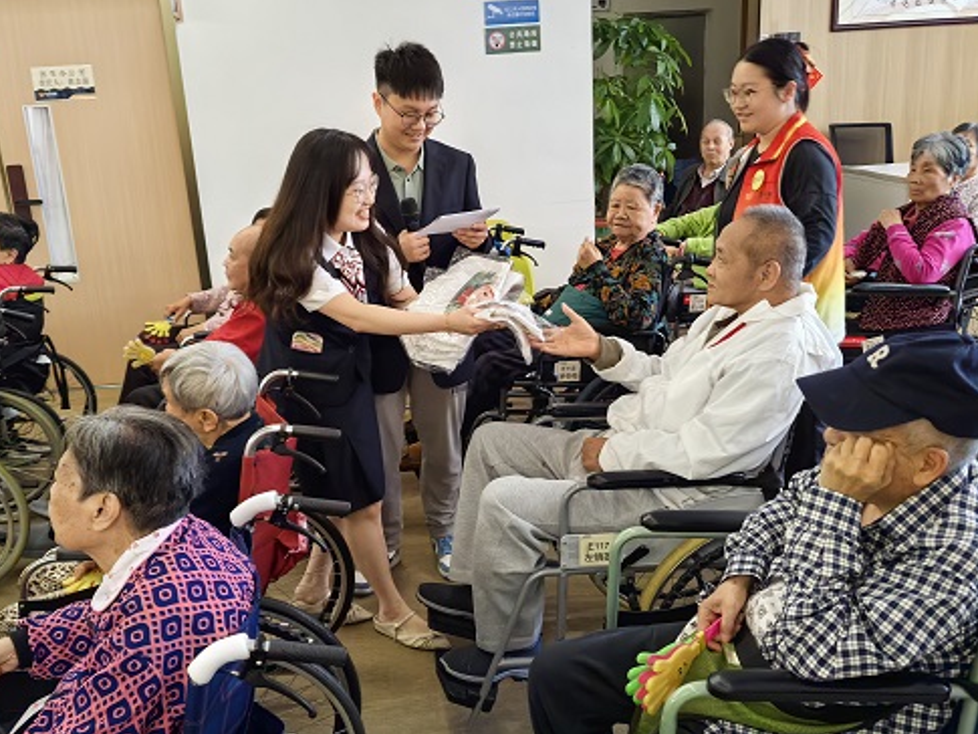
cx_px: 478
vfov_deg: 41.8
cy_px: 360
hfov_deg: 53.9
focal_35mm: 34
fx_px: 961
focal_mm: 6.35
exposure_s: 1/100
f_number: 1.4
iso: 500
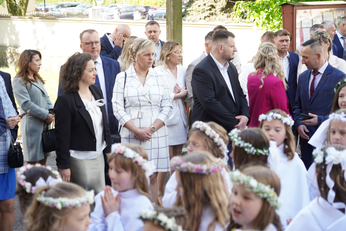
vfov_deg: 18.7
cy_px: 116
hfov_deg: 27.7
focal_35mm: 73
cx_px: 173
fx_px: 702
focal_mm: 73
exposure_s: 1/100
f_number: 4.5
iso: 160
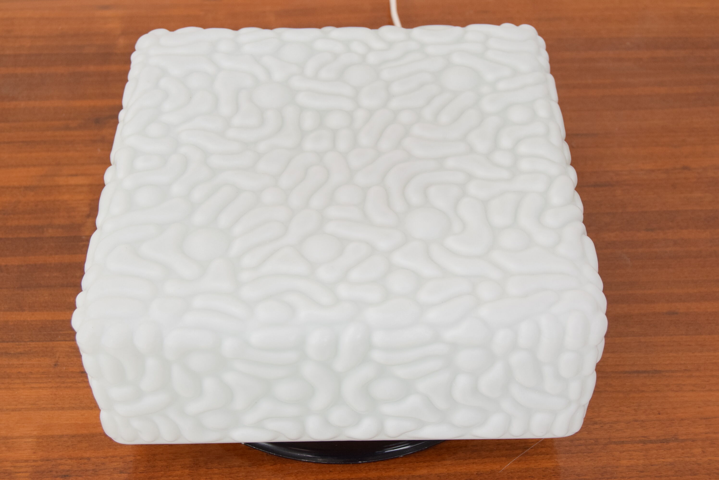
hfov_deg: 35.0
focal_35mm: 57
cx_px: 360
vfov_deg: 23.8
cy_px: 240
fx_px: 1139
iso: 1600
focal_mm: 38
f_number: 7.1
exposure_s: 1/200
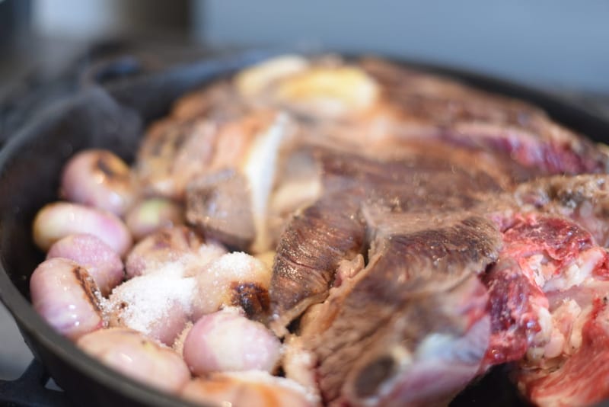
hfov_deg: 39.6
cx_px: 304
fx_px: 846
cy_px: 204
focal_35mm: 50
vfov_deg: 27.0
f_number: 1.8
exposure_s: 1/60
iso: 800
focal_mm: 50
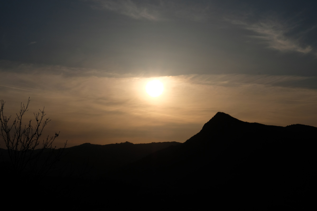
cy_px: 106
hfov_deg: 32.9
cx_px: 158
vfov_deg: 22.3
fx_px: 537
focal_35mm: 61
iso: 400
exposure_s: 1/1600
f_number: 20
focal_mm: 40.7
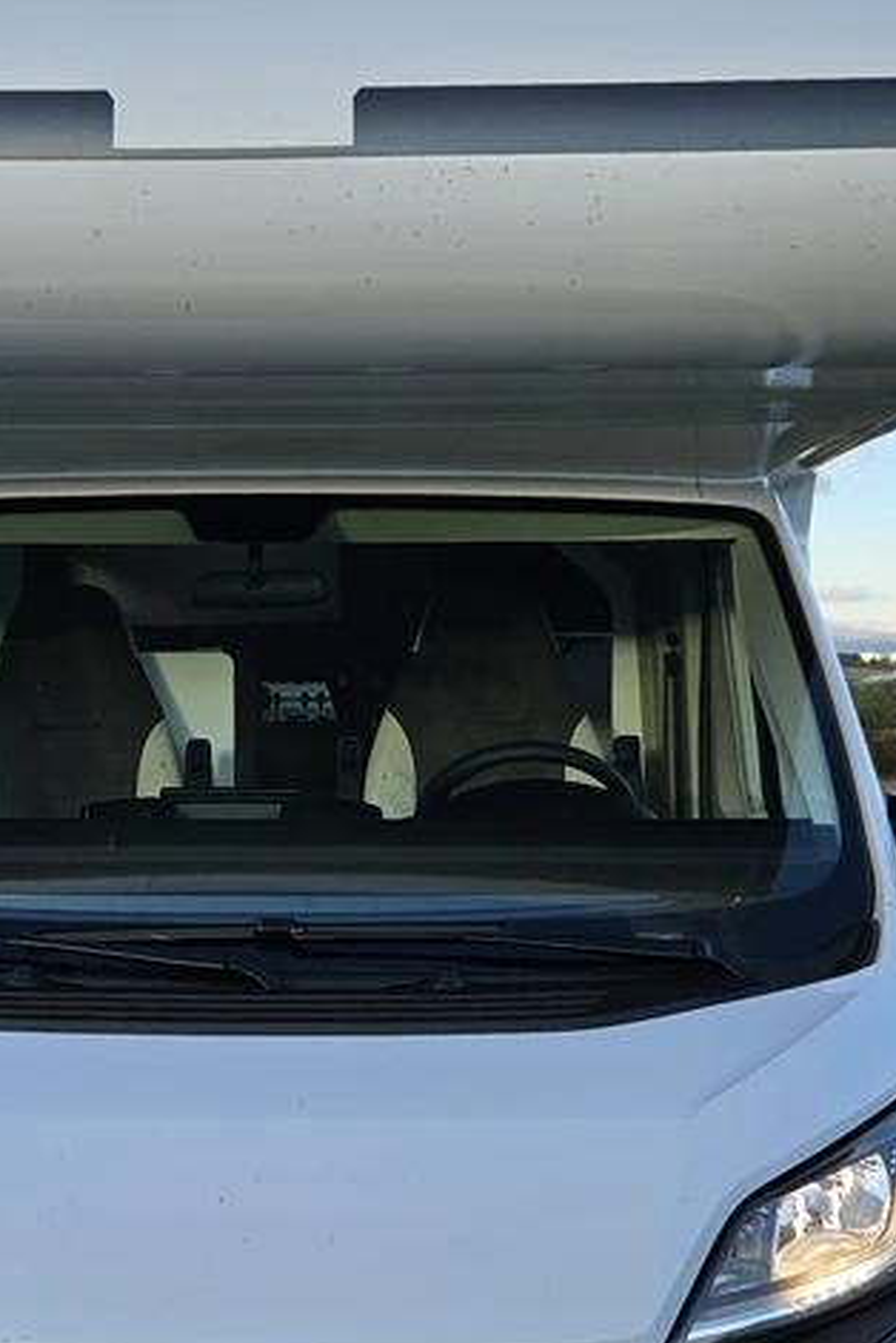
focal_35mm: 52
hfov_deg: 25.8
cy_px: 681
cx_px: 265
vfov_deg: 38.2
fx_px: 1941
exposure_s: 1/2000
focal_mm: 5.4
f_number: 1.8
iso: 80
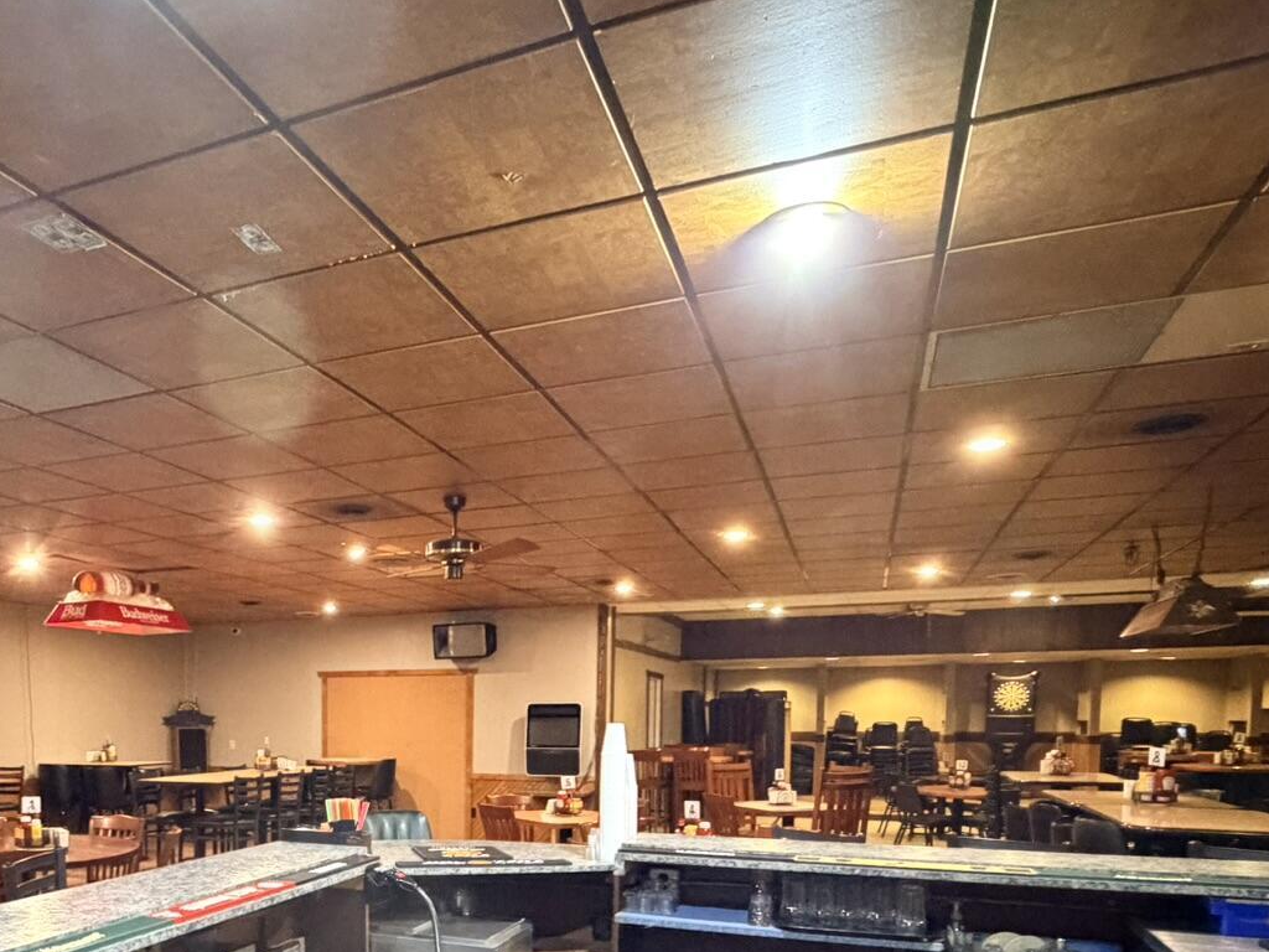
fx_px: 1026
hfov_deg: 61.0
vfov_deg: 46.5
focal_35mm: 28
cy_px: 790
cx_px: 367
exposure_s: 1/40
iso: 1000
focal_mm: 2.22
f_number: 2.2
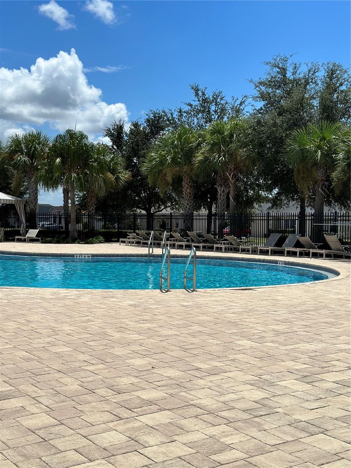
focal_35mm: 48
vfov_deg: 39.7
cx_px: 176
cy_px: 234
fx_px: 649
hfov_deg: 30.3
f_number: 1.78
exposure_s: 1/10870
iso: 100
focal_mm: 6.86
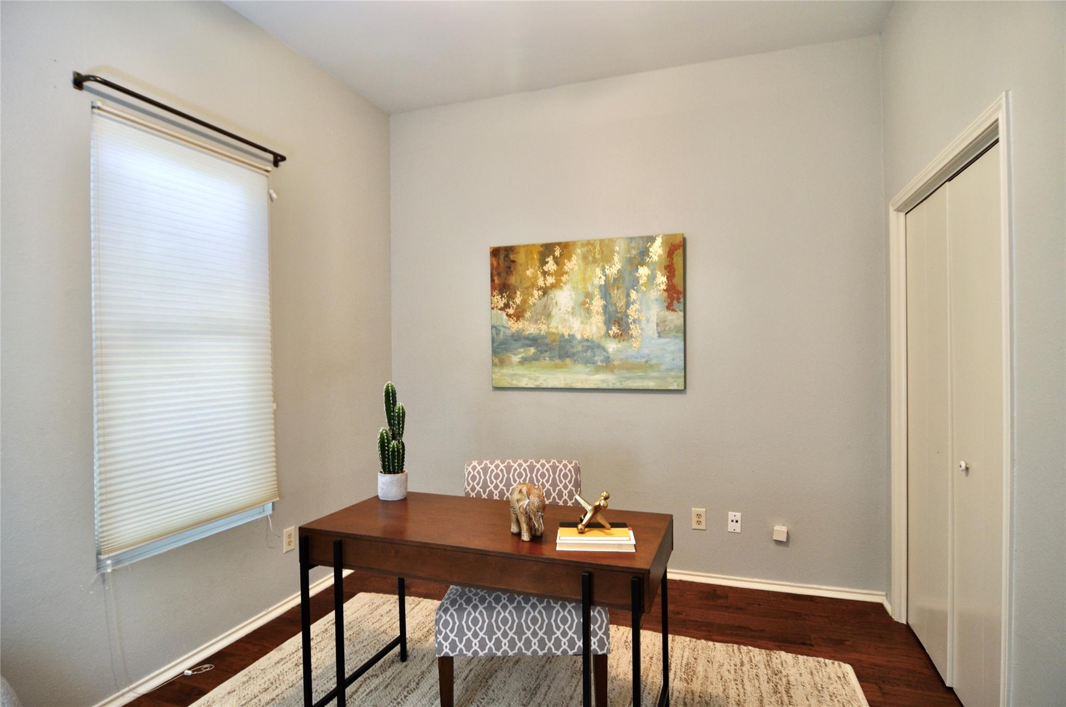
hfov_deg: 90.1
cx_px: 533
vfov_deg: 67.2
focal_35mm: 18
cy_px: 354
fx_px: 532
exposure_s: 1/10
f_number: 4
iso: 250
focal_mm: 12
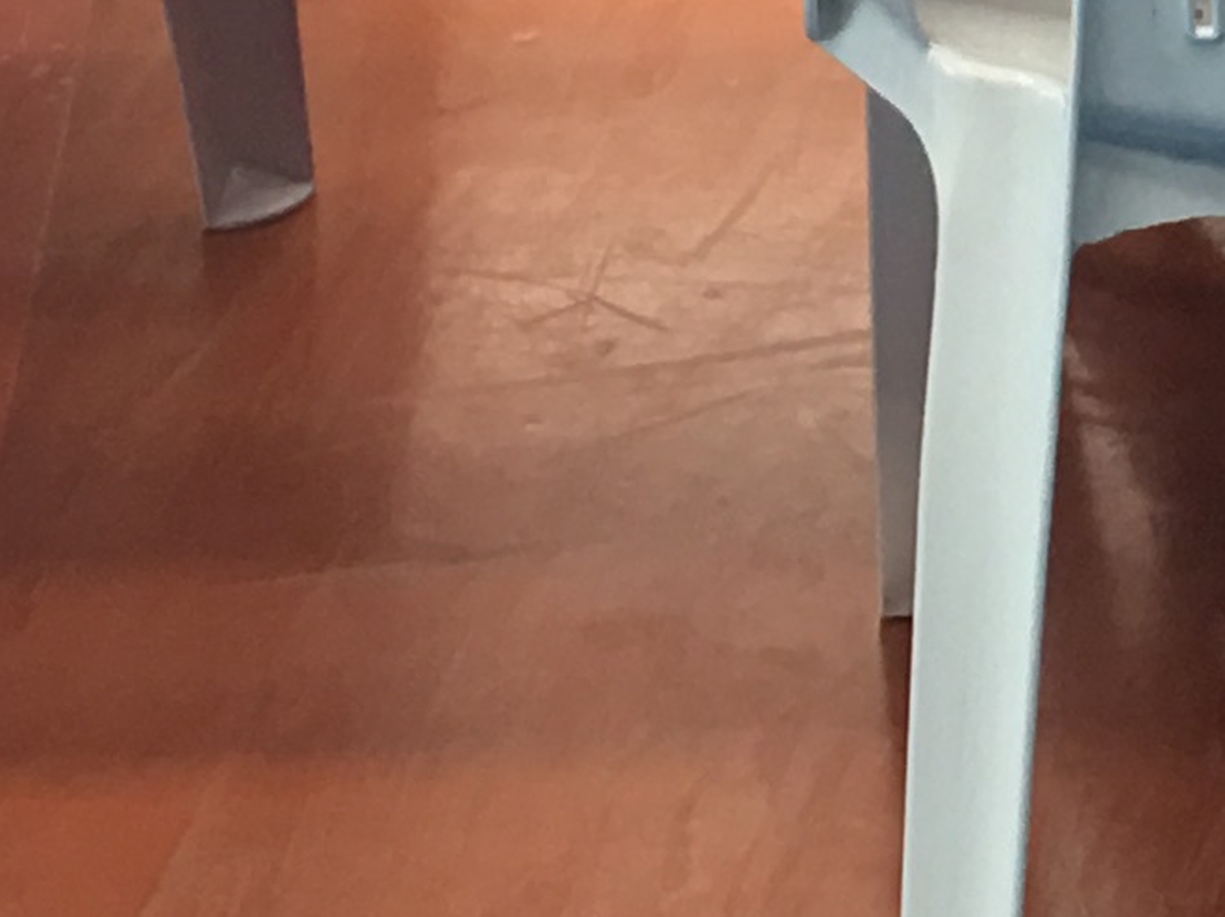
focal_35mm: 177
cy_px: -1043
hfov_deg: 10.5
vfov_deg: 7.9
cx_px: 2222
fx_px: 6260
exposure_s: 1/33
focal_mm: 4.15
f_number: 2.2
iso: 50
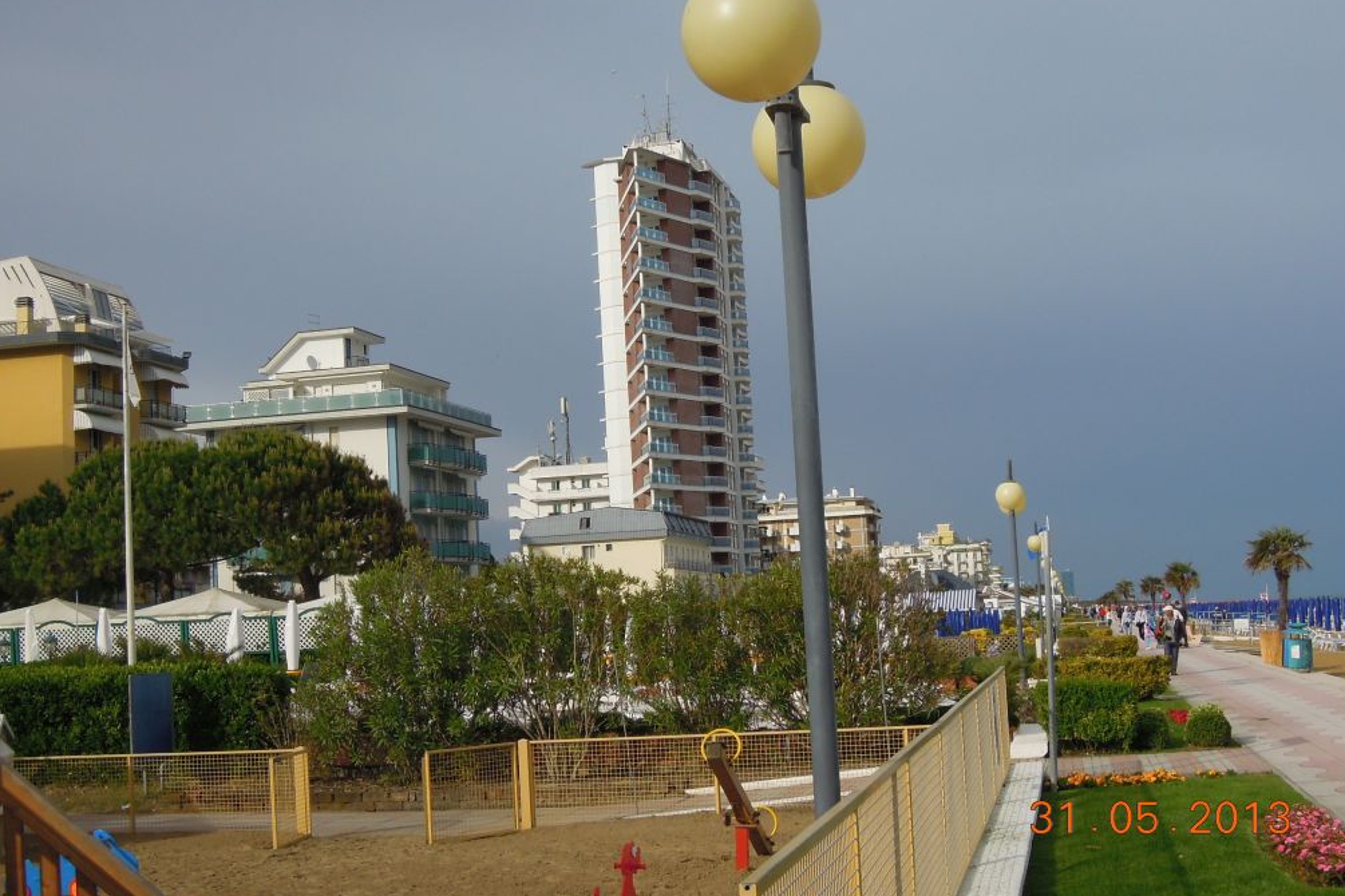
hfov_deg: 37.5
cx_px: 673
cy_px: 412
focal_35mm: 53
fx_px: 1980
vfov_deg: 25.5
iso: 160
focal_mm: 9
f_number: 4.7
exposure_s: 1/1250
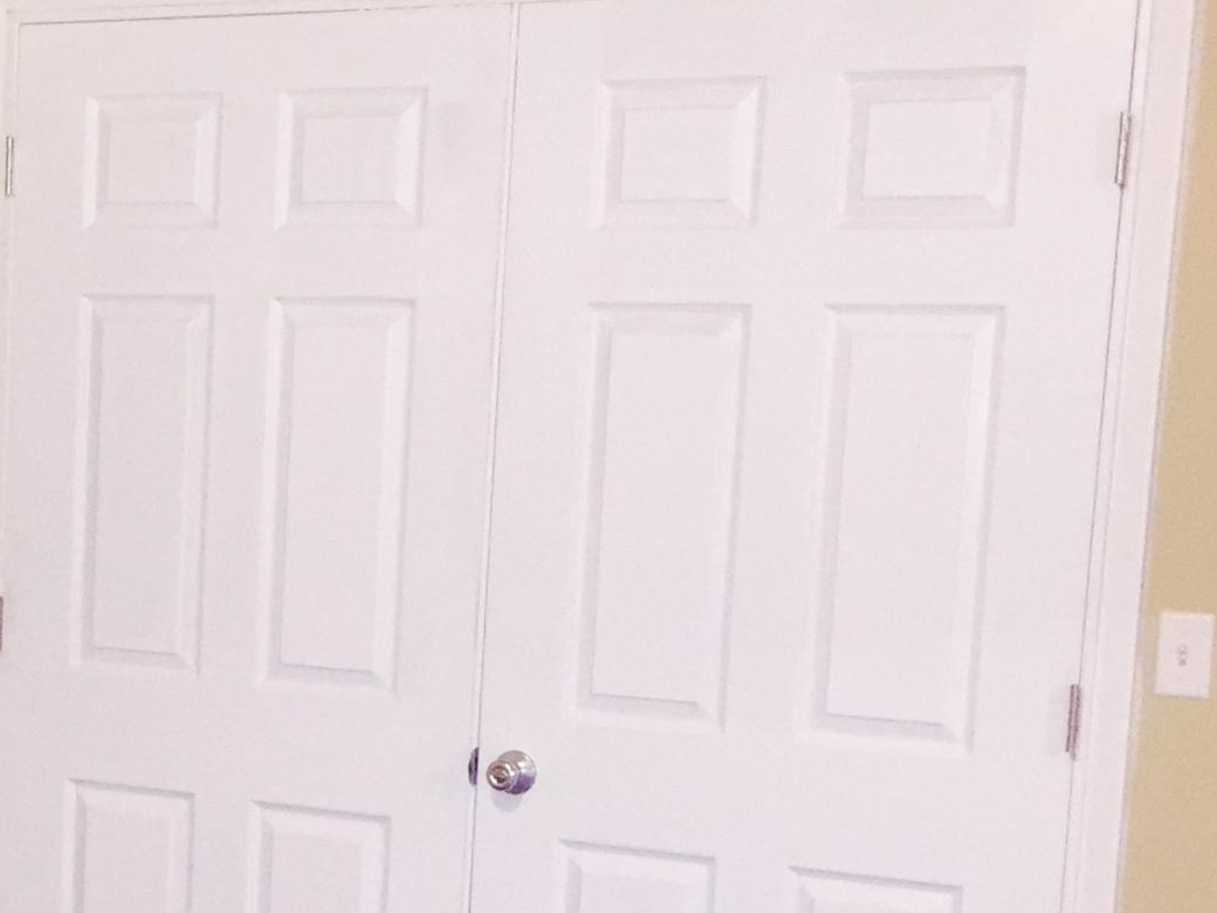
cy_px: 789
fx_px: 2918
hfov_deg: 22.7
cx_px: 36
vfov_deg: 17.6
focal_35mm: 83
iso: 160
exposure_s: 1/16
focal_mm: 4.15
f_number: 2.2
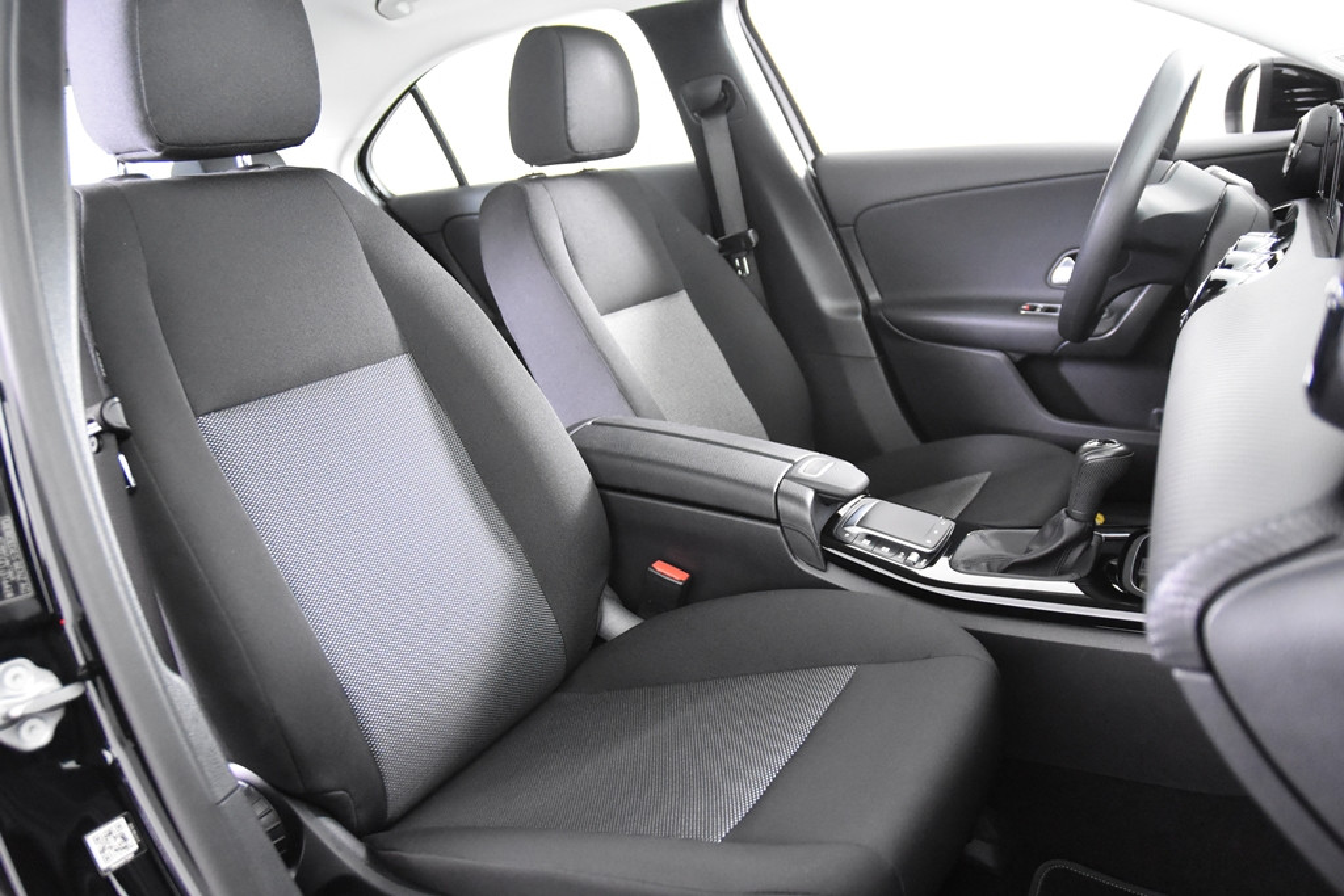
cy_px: 448
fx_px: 1120
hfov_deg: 61.9
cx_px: 672
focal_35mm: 30
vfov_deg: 43.6
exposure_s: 1/30
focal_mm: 20
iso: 6400
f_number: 2.8
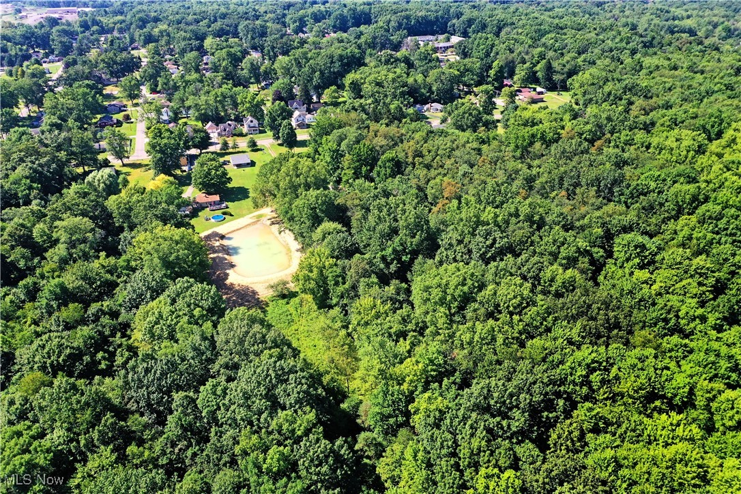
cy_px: 247
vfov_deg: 46.4
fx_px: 576
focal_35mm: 28
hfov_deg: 65.5
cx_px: 370
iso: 100
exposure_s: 1/320
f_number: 5.6
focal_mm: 10.26
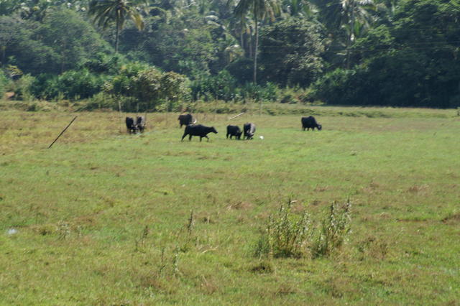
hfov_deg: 13.7
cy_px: 153
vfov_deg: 9.1
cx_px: 230
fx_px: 1916
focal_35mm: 150
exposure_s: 1/640
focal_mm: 100
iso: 200
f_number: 6.3
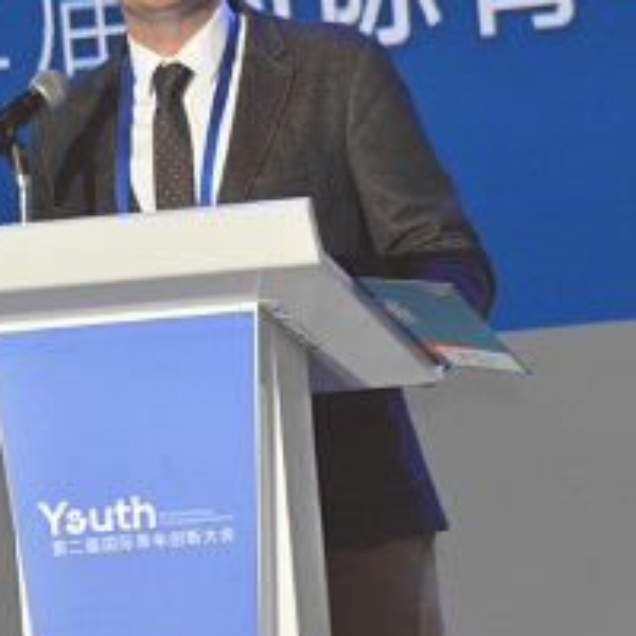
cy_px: 192
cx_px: 162
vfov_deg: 1.8
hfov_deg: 1.8
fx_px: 19830
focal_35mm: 954
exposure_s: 1/60
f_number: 10
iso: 400
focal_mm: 300
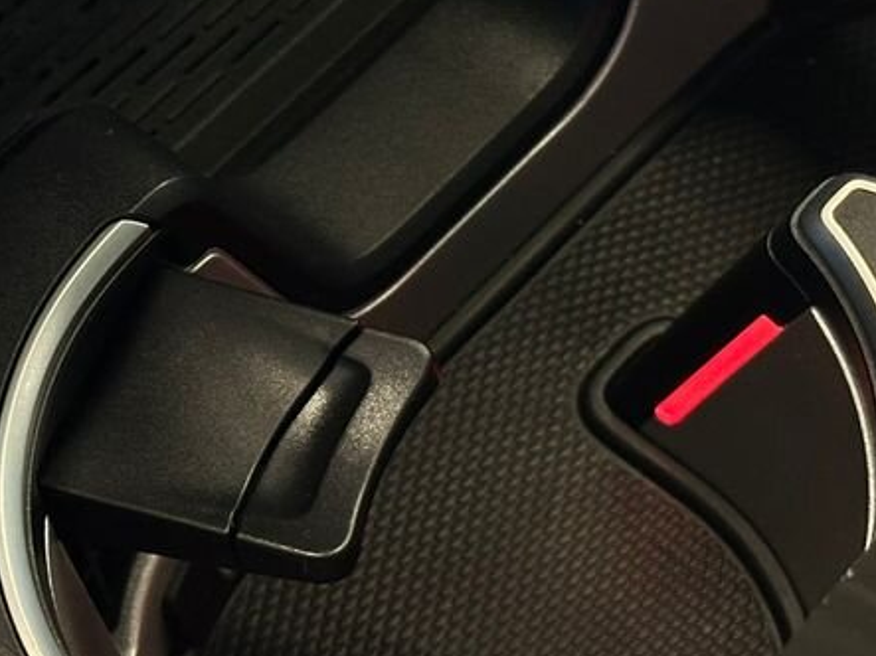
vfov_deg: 13.3
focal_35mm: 111
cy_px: 132
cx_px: 595
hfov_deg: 17.7
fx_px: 2808
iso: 400
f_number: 1.78
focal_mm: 6.86
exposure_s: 1/40
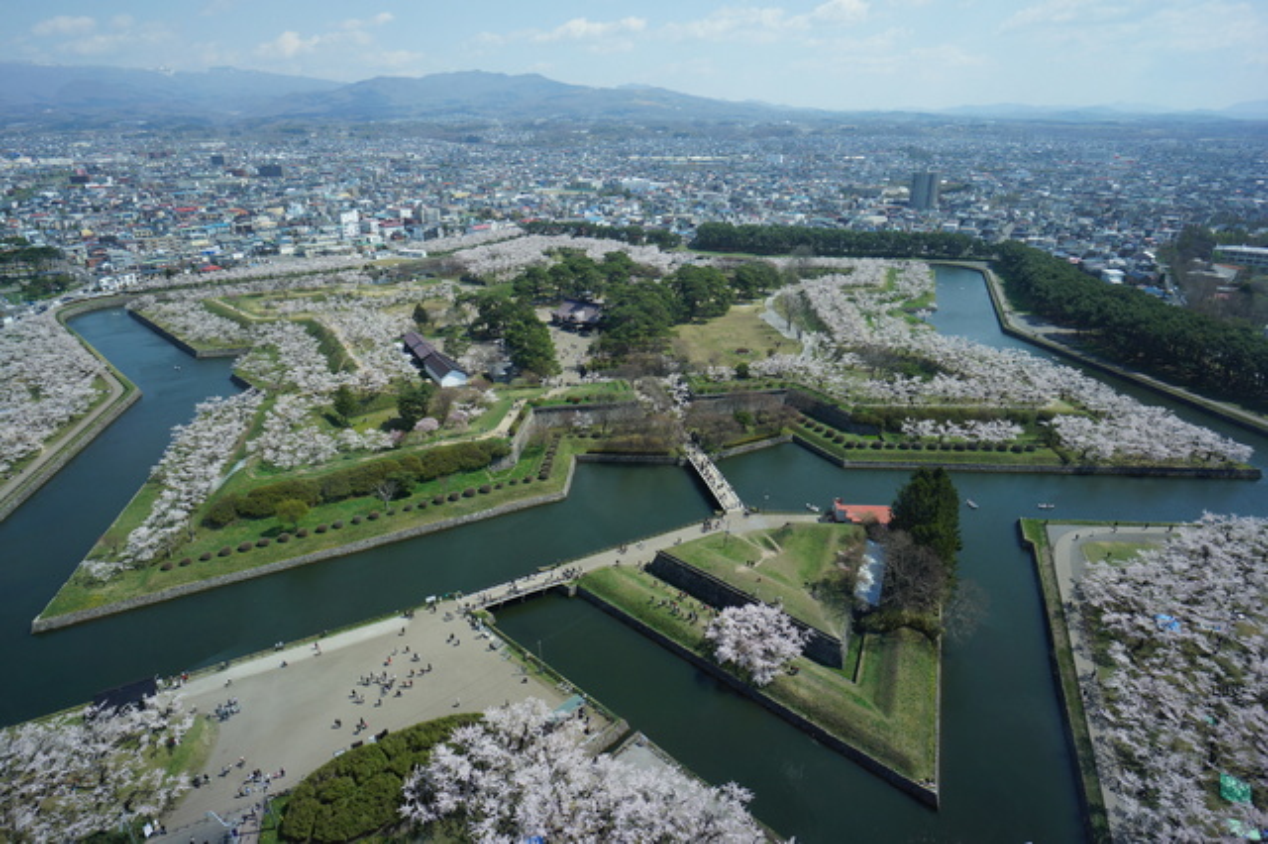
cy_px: 422
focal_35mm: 19
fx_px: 669
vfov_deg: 64.5
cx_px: 634
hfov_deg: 86.9
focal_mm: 13
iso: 100
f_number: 9
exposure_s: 1/200
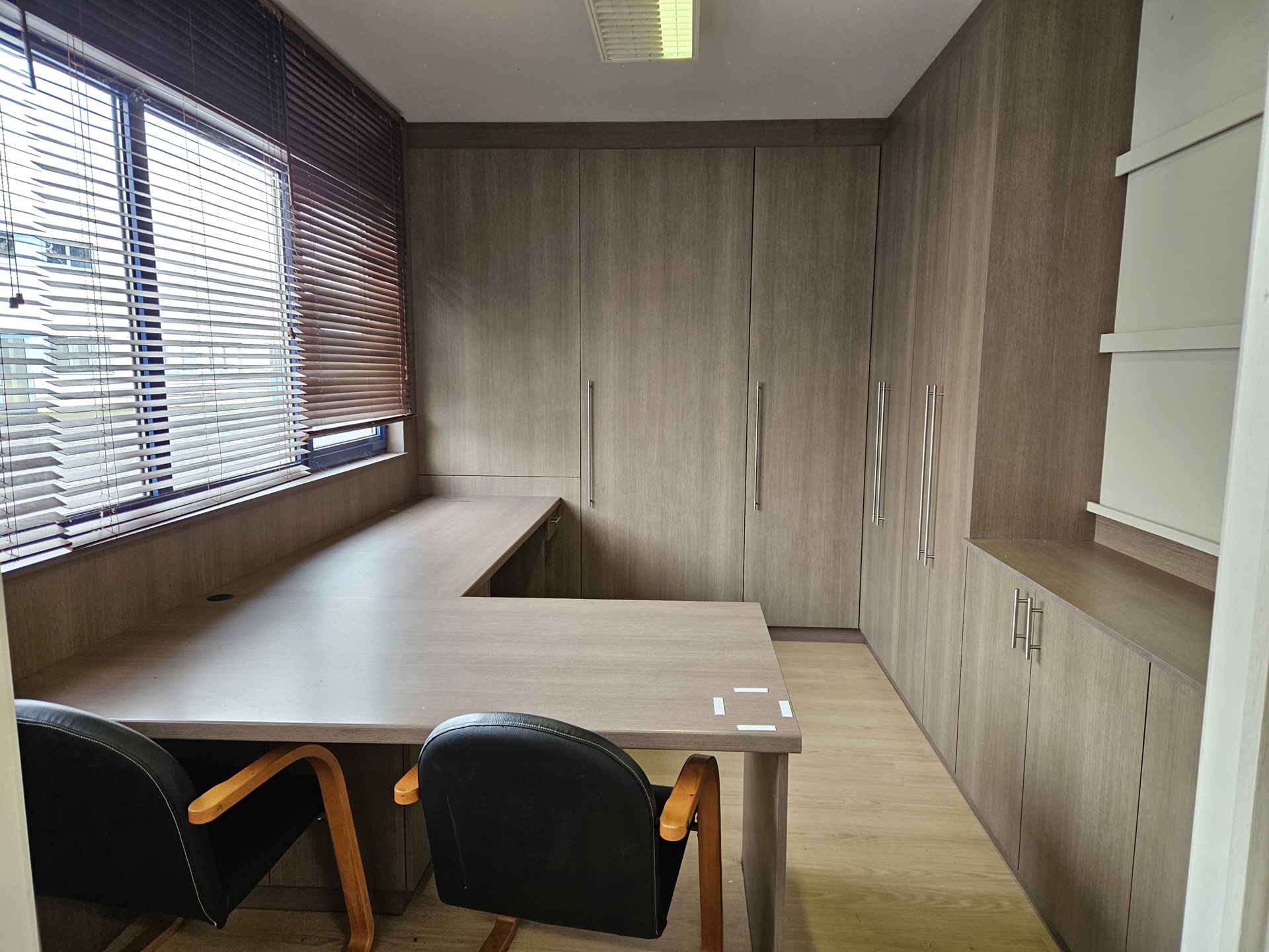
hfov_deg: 73.9
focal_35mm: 23
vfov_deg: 58.9
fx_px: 843
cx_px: 634
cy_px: 476
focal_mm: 5.4
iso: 200
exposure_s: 1/100
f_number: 1.8
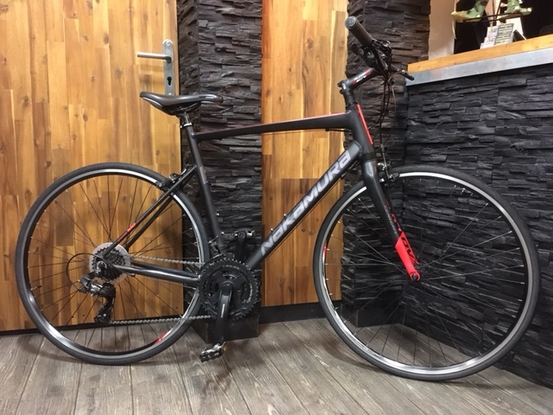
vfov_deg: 48.2
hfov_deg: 61.7
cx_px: 276
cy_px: 208
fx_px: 463
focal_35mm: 29
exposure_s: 1/17
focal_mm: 4.15
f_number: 2.2
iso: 400
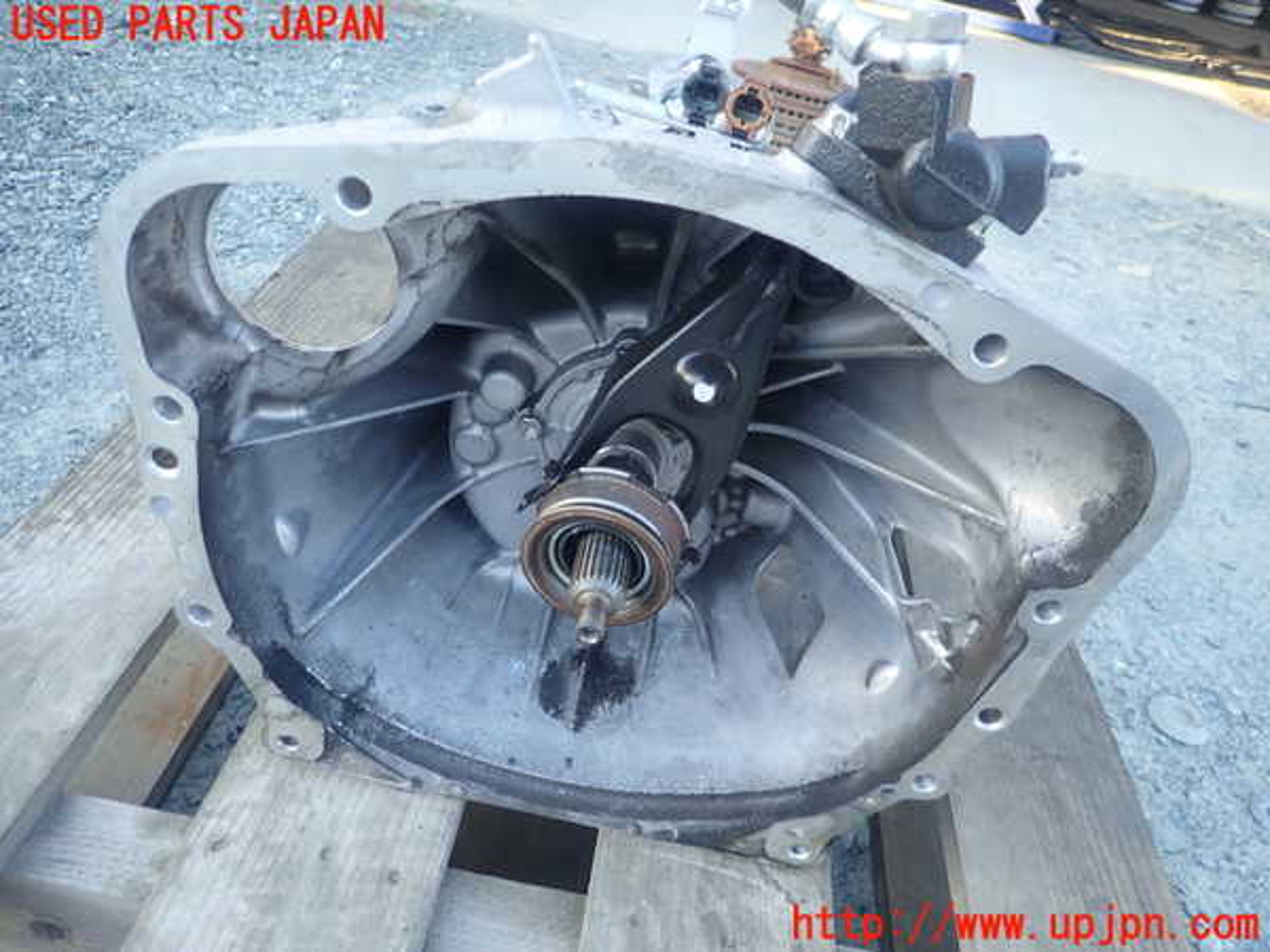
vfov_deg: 54.9
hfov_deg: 69.4
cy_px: 476
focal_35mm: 25
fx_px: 917
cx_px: 635
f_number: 2
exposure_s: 1/60
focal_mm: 4.5
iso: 125
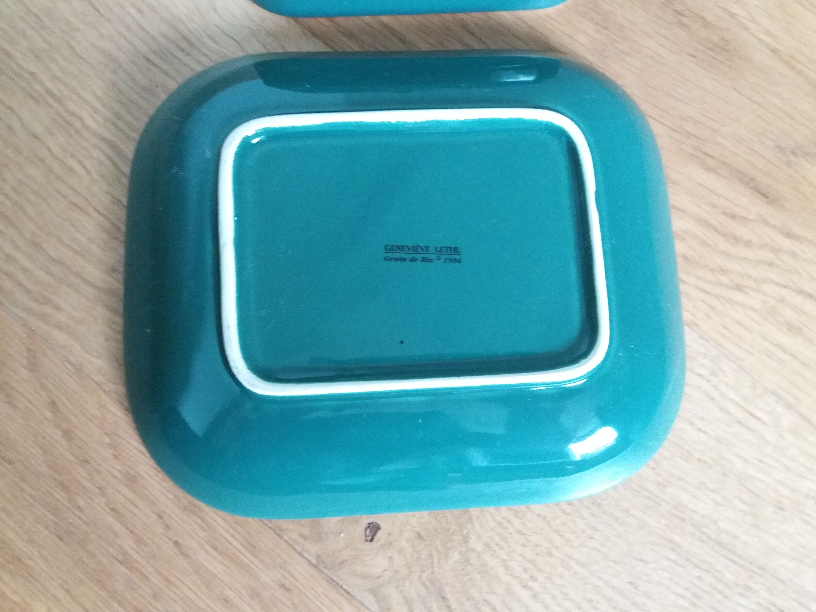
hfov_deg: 63.4
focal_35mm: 28
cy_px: 306
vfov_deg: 49.7
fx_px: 660
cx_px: 408
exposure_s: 1/17
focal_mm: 3.7
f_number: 1.9
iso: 500
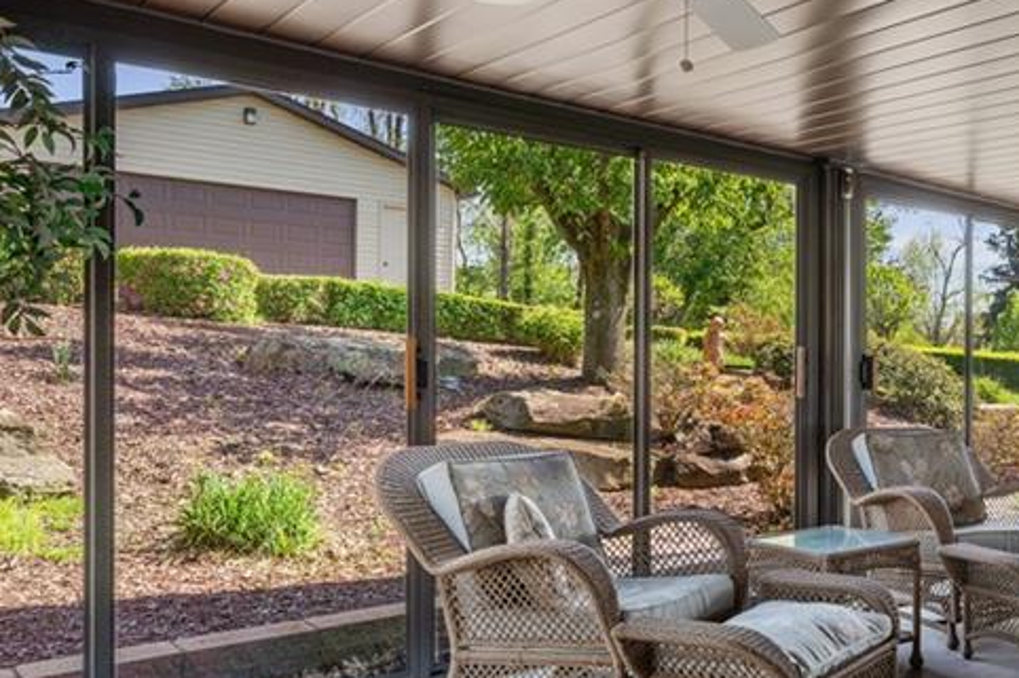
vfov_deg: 38.8
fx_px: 962
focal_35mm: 34
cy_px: 372
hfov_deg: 50.7
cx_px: 879
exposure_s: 1/30
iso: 200
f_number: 5.6
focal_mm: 16
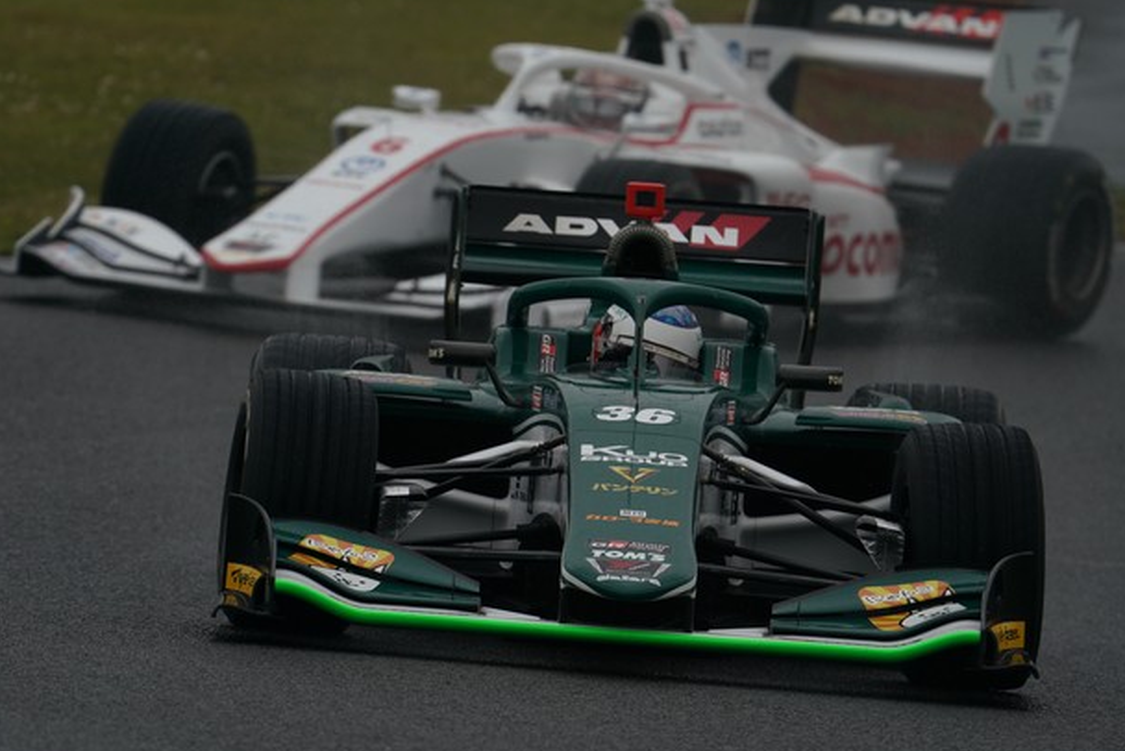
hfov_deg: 2.9
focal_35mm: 710
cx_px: 557
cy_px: 394
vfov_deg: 1.9
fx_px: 22197
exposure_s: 1/640
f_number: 8
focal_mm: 600
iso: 200
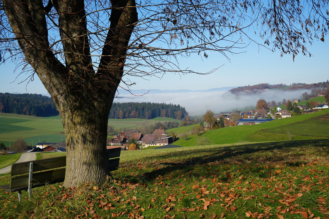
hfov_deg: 48.5
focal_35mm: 40
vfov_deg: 33.4
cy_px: 110
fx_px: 366
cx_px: 164
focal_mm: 40
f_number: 10
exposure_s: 1/200
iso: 100
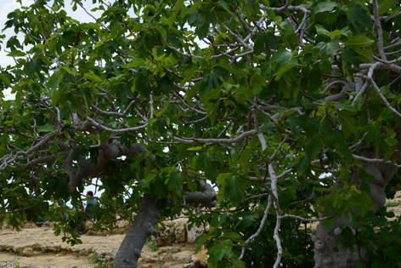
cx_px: -35
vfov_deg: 11.2
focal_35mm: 122
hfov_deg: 16.3
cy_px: 145
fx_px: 1359
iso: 200
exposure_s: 1/125
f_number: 14
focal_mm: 48
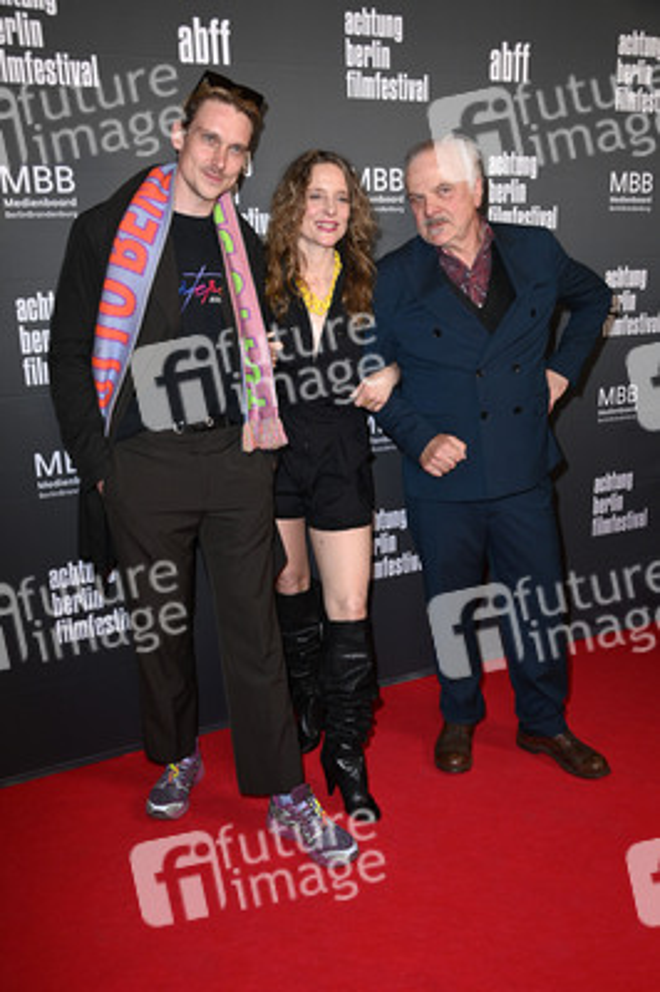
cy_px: 496
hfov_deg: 41.0
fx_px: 881
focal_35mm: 32
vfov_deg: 58.8
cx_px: 330
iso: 1600
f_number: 5.6
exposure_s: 1/250
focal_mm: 32
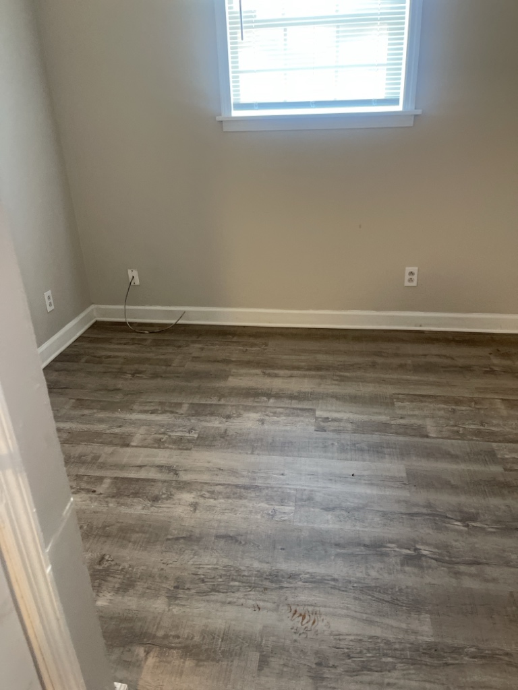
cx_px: 259
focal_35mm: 26
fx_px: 519
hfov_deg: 53.1
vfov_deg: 67.3
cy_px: 345
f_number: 1.6
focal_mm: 5.1
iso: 400
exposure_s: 1/60
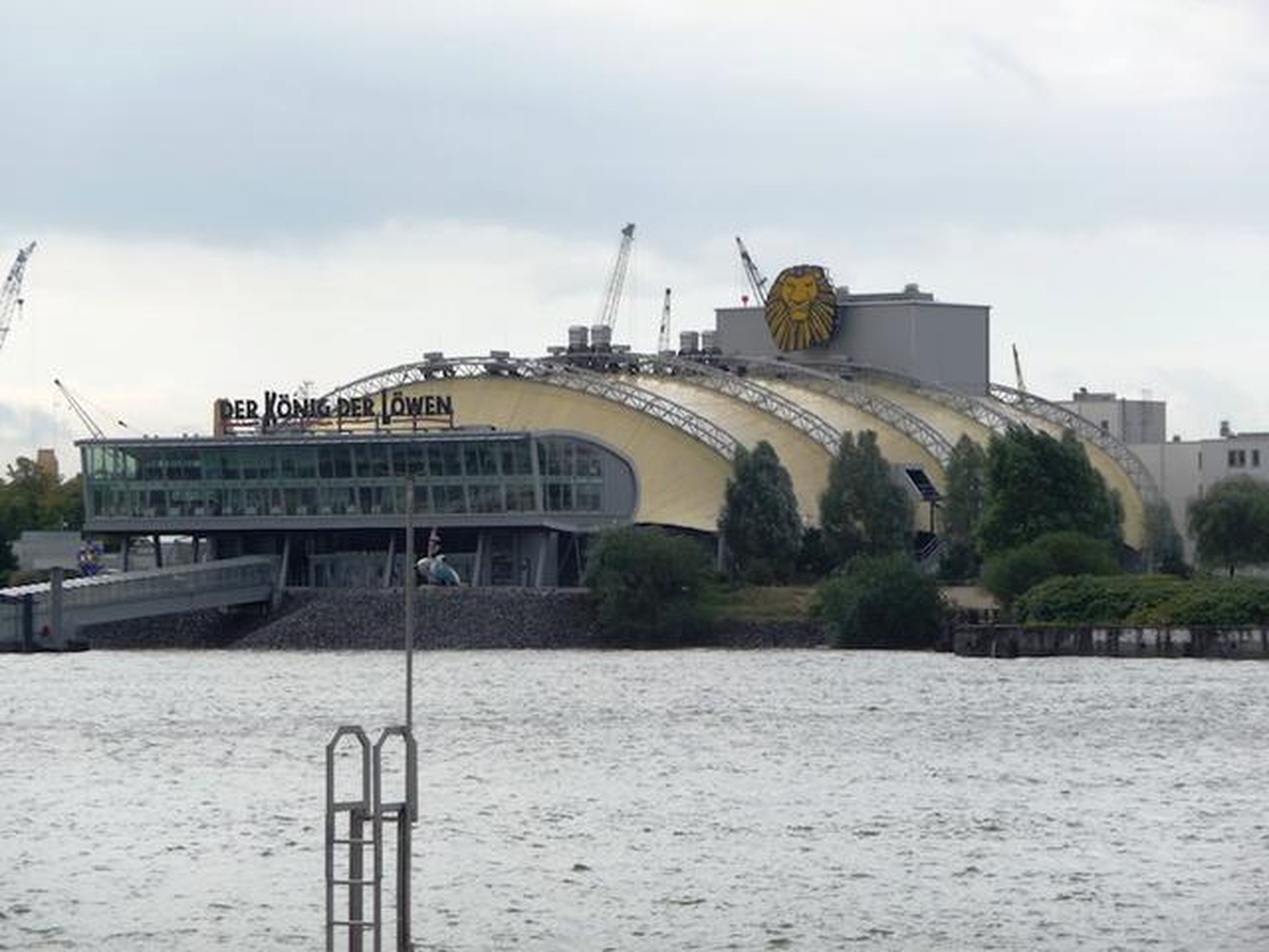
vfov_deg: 7.5
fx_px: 7295
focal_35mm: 199
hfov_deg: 9.9
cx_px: 634
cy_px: 476
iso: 100
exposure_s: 1/320
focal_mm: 34.2
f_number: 4.8
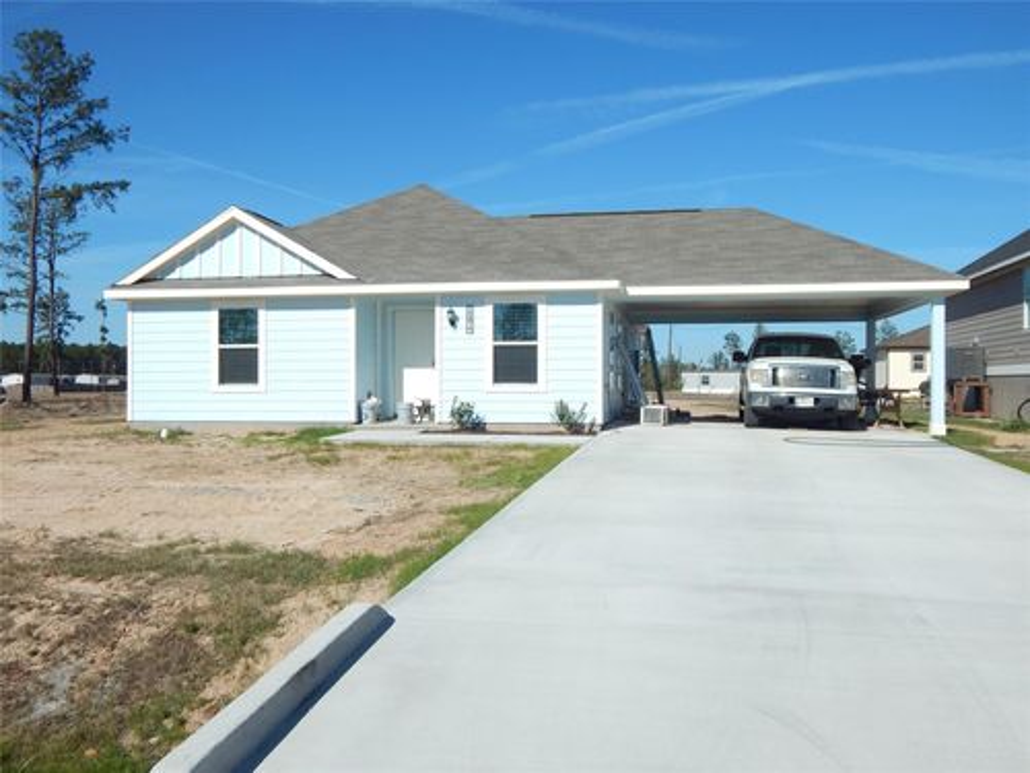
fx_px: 922
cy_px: 386
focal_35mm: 31
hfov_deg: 58.4
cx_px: 515
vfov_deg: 45.4
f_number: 6.5
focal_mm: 5.6
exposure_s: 1/800
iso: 125
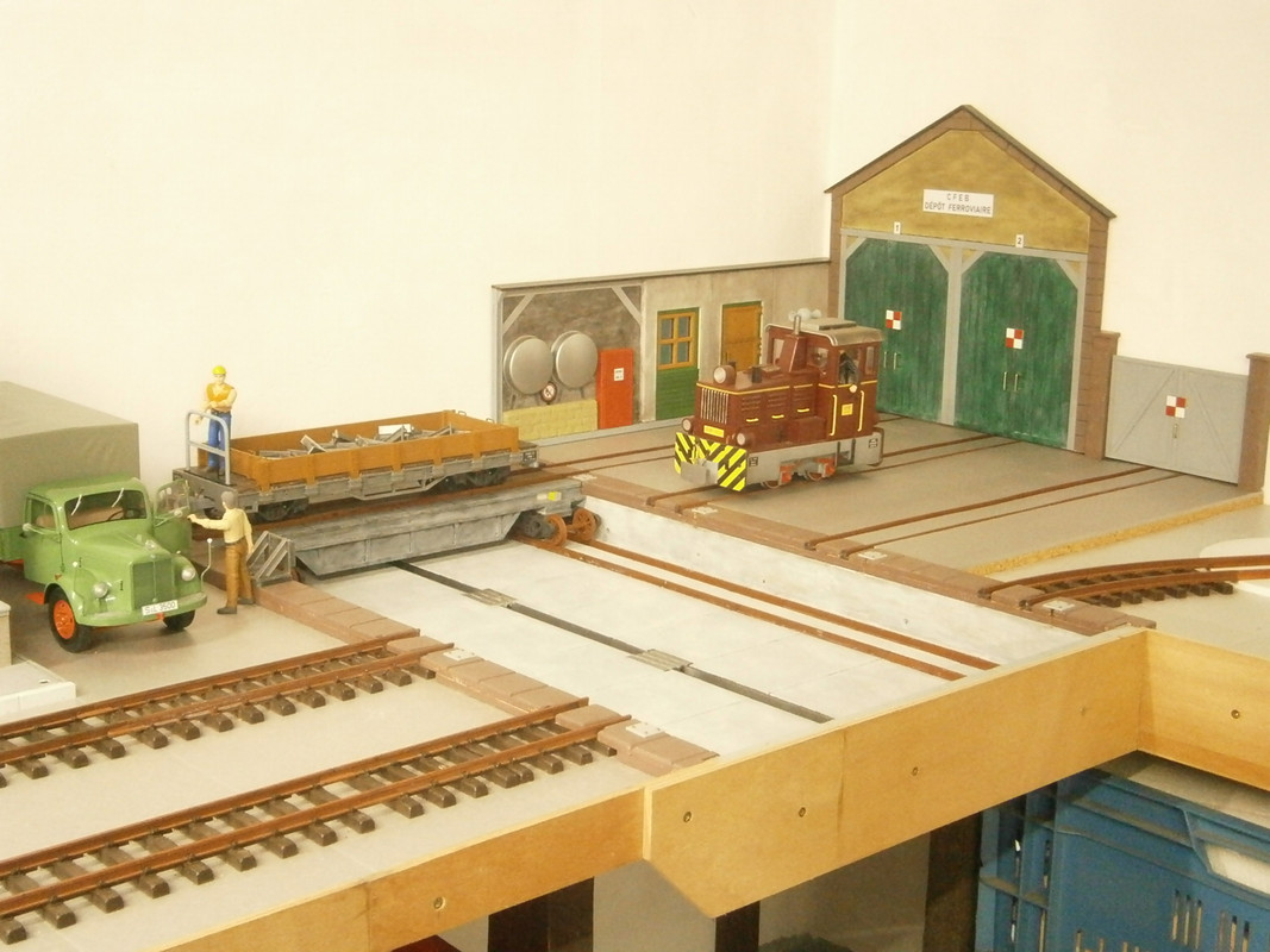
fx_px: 1724
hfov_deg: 40.4
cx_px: 635
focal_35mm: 47
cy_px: 476
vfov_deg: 30.9
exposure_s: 1/15
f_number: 3.4
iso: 1000
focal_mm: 8.3
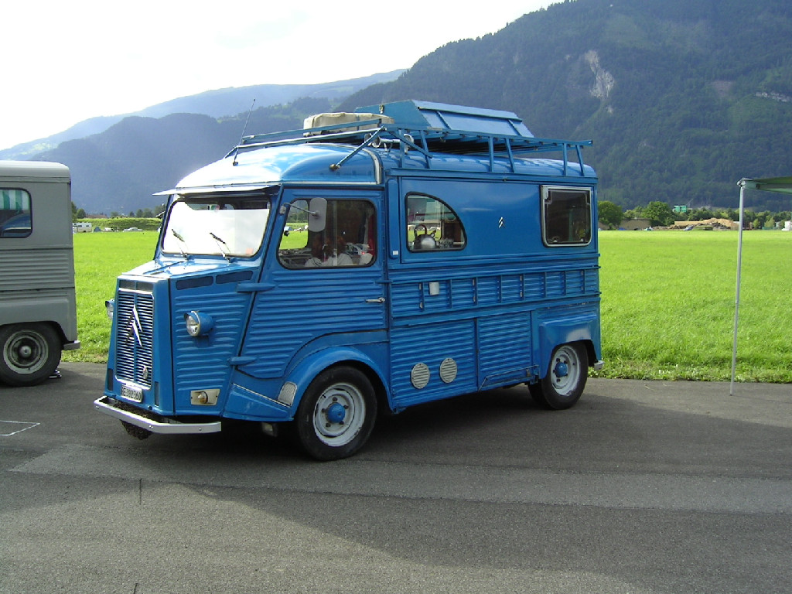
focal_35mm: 36
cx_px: 396
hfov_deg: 51.4
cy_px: 297
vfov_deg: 39.7
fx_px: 824
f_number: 4.8
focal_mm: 5.6
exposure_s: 1/146
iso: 50
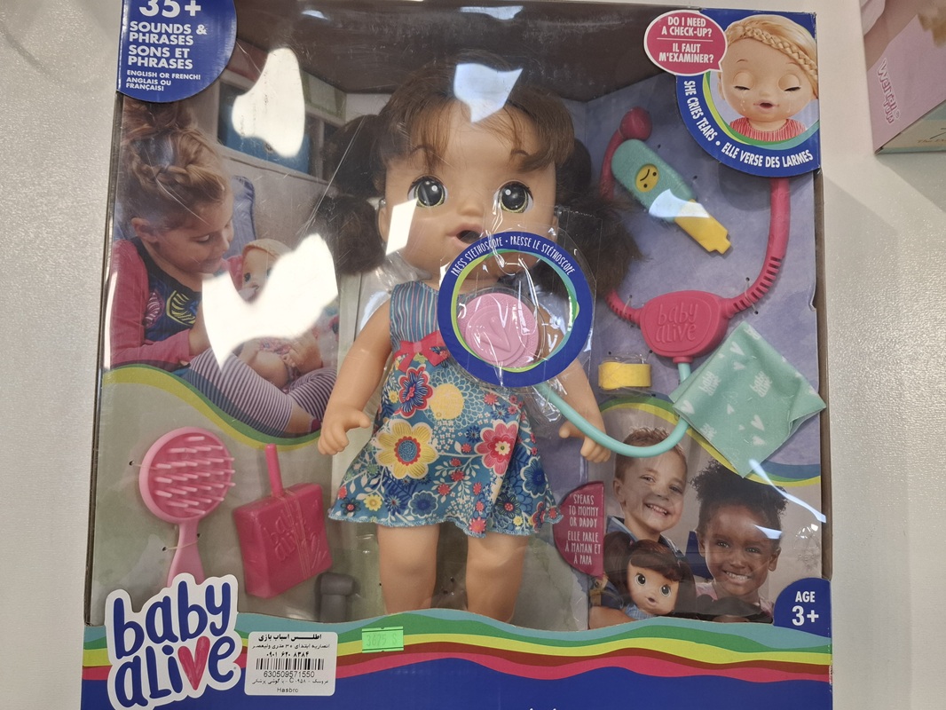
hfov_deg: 73.9
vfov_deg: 58.9
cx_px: 473
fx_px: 629
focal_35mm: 23
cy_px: 355
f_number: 1.8
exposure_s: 1/100
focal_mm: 5.54
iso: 64
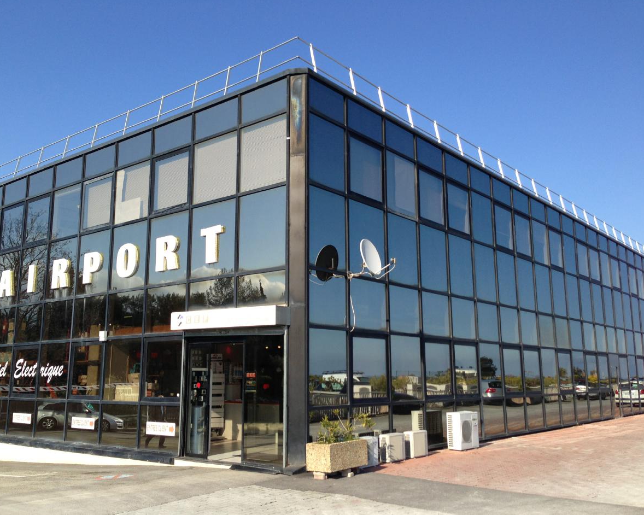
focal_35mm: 35
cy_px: 257
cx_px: 300
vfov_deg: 42.2
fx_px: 667
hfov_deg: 51.5
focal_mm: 4.13
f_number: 2.4
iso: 50
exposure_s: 1/1153
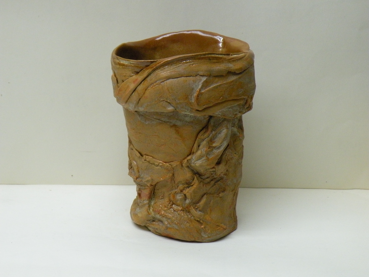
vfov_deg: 12.5
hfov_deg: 16.6
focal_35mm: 119
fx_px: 1269
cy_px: 138
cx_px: 184
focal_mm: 21
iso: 400
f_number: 4.5
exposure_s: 1/46
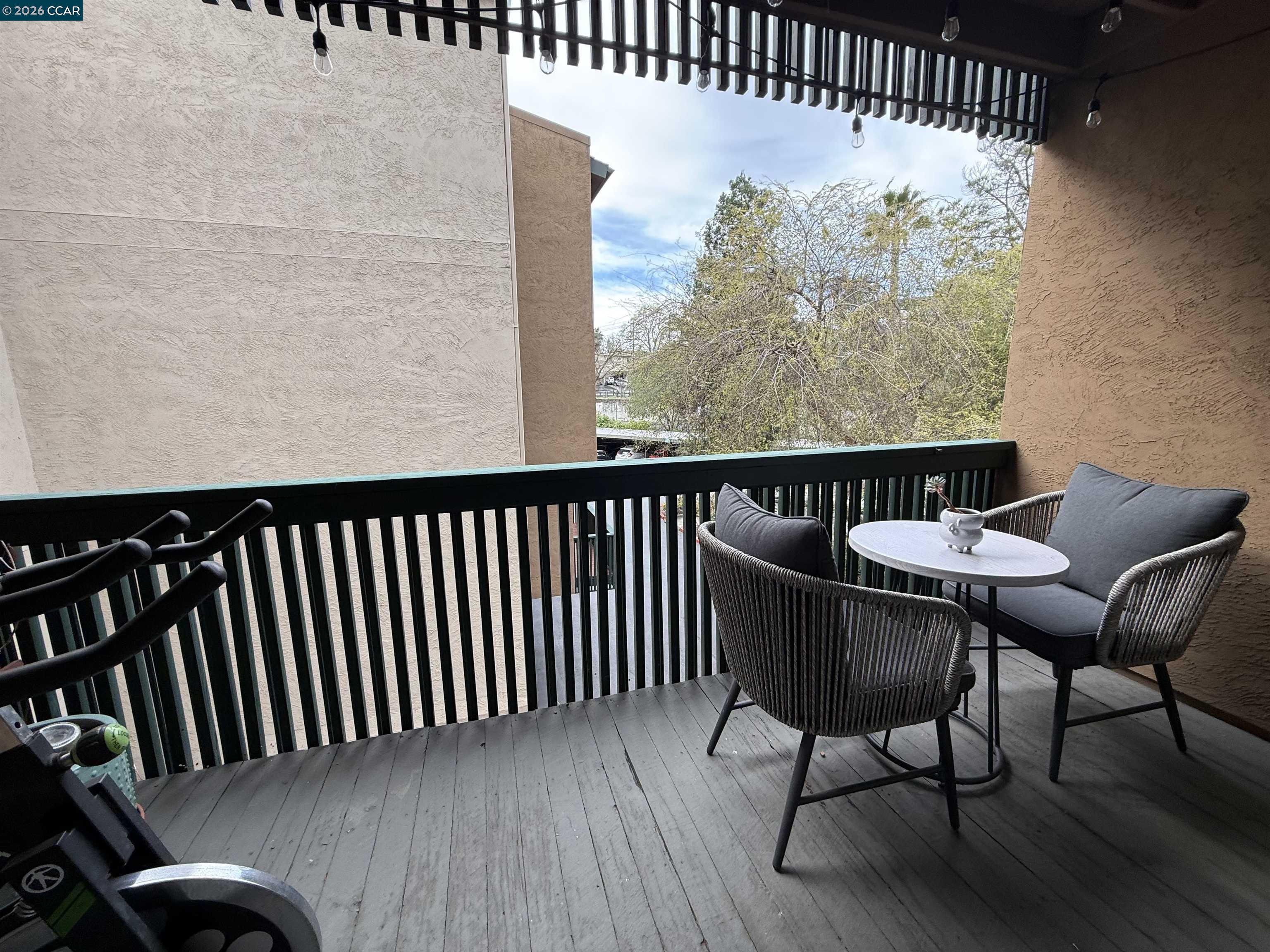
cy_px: 476
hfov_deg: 102.1
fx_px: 514
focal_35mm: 14
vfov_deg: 85.7
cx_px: 635
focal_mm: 2.22
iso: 50
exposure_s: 1/167
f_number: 2.2
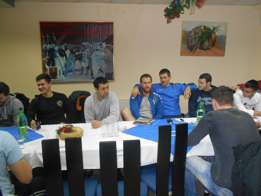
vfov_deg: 53.1
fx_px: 196
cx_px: 130
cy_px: 98
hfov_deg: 67.3
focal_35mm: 26
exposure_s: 1/25
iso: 450
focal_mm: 4.6
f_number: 3.2
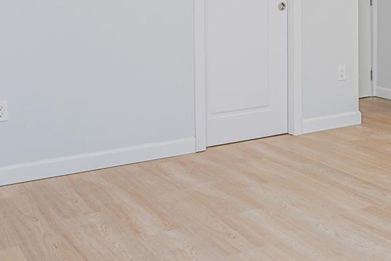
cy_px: -23
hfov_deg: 30.5
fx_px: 662
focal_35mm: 61
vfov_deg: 21.2
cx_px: 392
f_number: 4.5
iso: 100
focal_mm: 17
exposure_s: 1/40
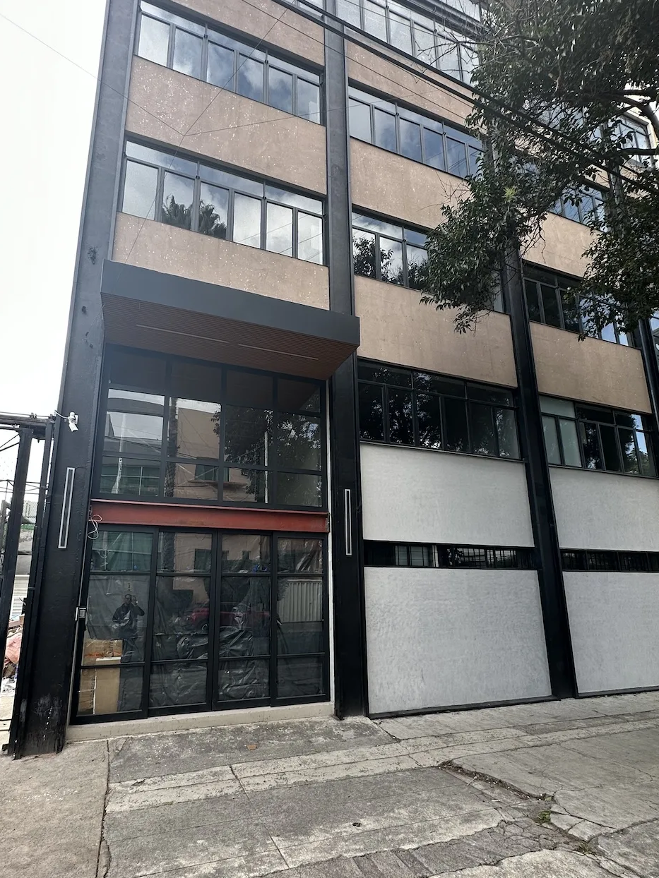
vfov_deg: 87.3
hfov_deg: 71.5
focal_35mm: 18
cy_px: 497
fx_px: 457
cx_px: 302
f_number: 2.2
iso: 40
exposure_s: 1/164
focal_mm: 2.22
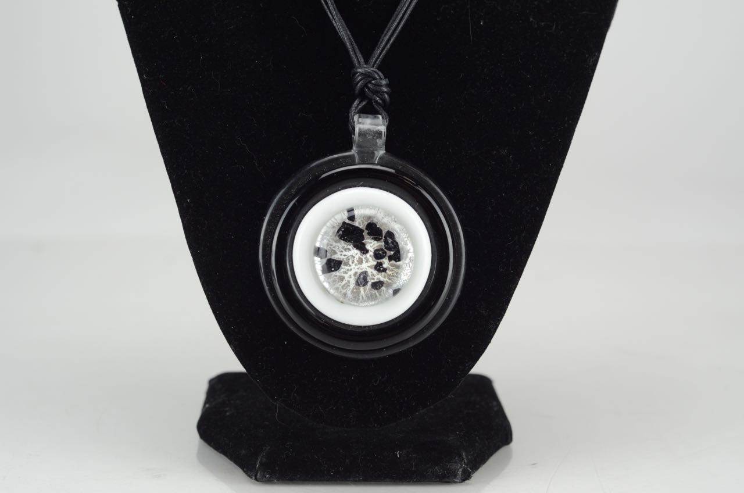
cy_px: 246
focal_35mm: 75
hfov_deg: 27.0
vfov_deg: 18.1
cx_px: 372
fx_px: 1547
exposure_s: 1/125
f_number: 5
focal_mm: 50
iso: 640
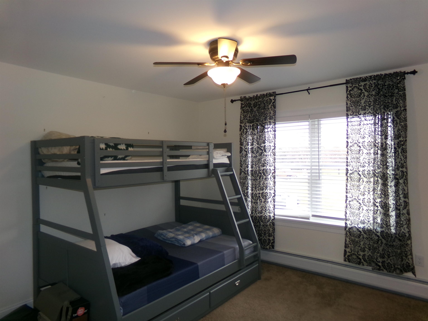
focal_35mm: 24
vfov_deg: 56.8
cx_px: 214
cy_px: 160
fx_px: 297
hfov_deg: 71.6
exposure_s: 1/34
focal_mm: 4.3
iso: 200
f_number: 3.7
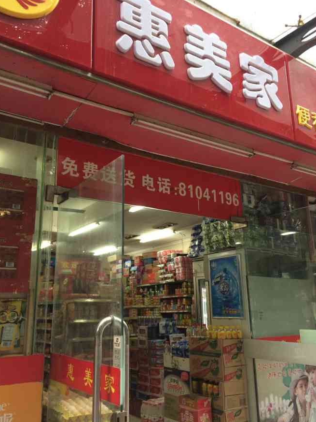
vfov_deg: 58.3
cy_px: 210
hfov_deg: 45.4
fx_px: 377
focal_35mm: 31
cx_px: 151
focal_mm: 4.15
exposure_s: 1/50
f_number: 2.2
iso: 50
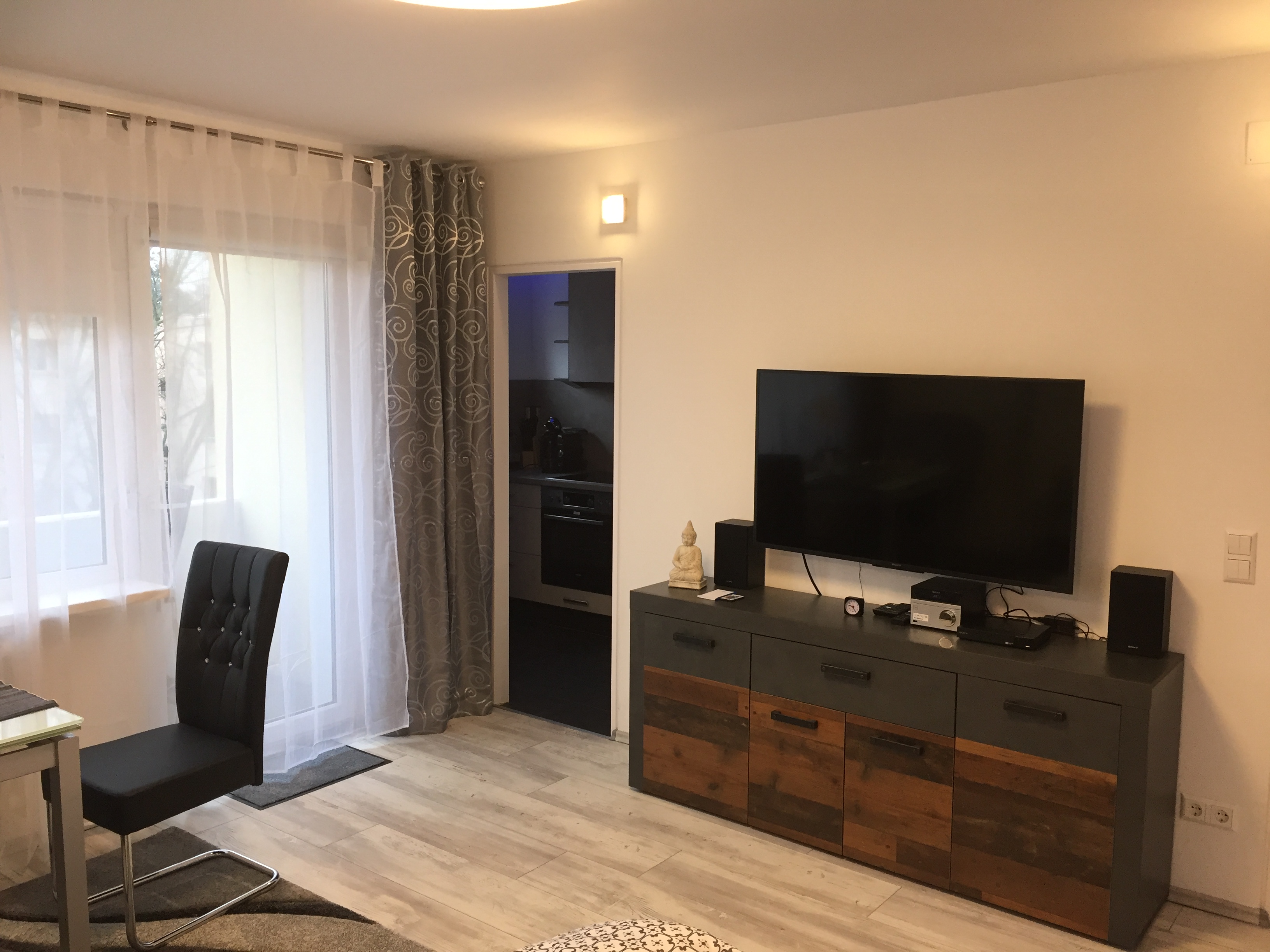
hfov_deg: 61.7
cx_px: 635
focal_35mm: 29
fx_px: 1064
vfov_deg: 48.2
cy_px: 476
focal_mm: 4.15
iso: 50
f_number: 2.2
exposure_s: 1/33
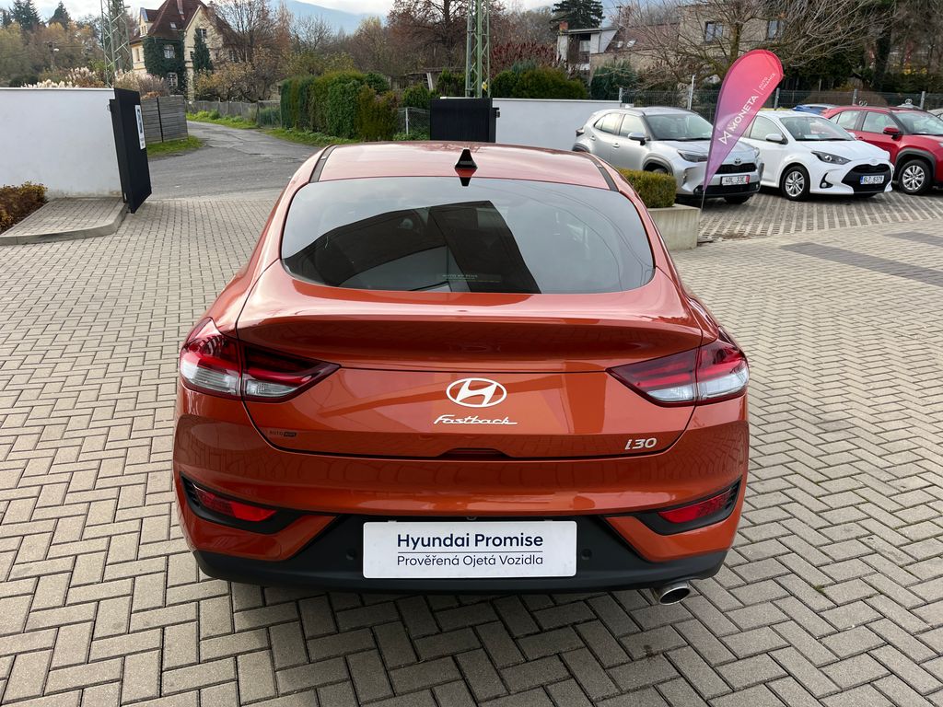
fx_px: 708
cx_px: 472
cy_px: 354
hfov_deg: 67.3
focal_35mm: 26
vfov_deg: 53.1
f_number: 1.6
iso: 50
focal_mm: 5.1
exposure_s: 1/943
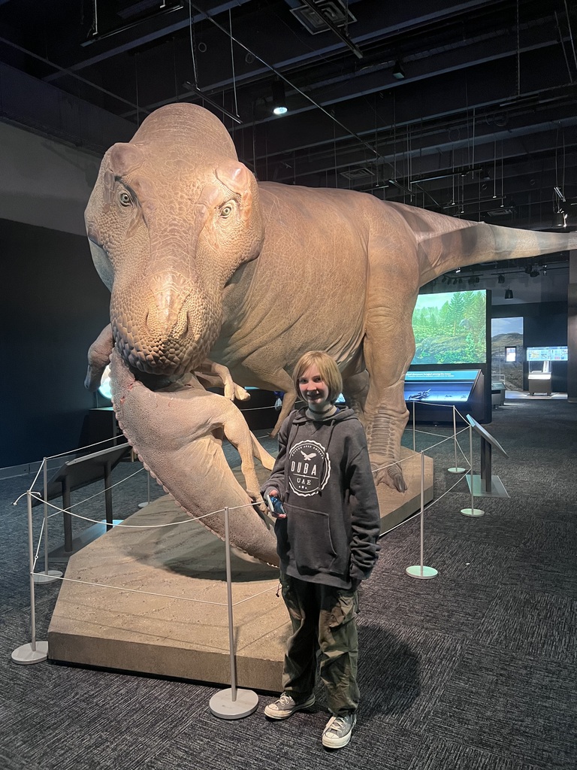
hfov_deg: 53.1
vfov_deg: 67.3
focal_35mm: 26
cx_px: 288
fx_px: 578
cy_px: 385
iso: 500
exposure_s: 1/60
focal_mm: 5.7
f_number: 1.5
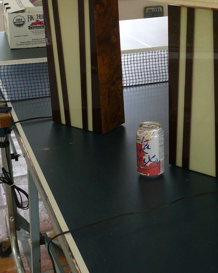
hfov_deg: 22.0
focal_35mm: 69
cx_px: 158
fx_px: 557
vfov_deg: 26.6
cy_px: 29
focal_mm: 6
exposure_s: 1/80
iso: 100
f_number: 2.8
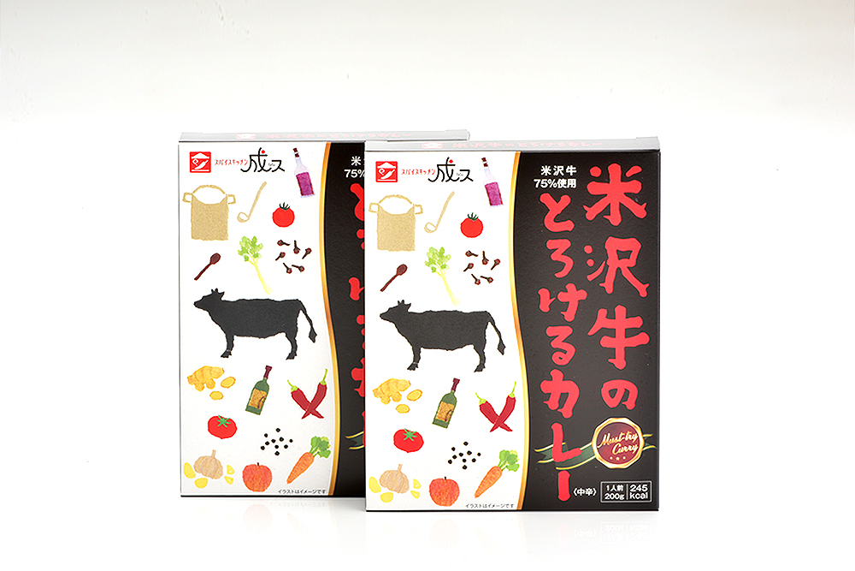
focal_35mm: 160
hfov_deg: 12.8
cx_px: 428
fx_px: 3800
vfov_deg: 8.6
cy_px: 286
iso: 100
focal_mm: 160
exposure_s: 1/200
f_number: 25
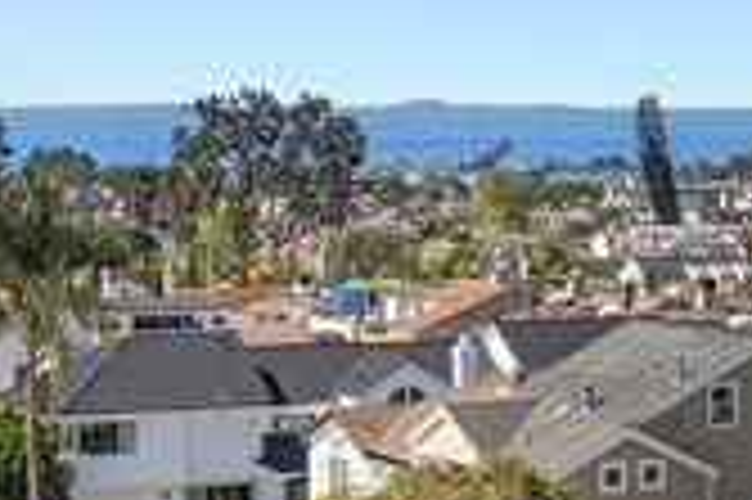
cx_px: 531
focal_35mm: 134
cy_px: 158
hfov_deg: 15.3
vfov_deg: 10.2
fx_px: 2796
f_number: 9
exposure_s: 1/400
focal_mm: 35
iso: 125
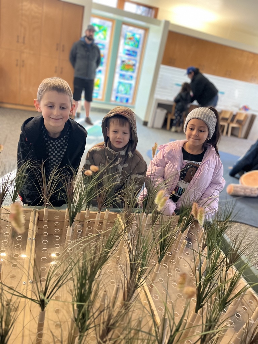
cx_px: 129
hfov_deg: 53.1
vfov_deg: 67.3
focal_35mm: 26
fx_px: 258
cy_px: 172
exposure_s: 1/60
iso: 250
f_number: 1.6
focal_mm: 5.1
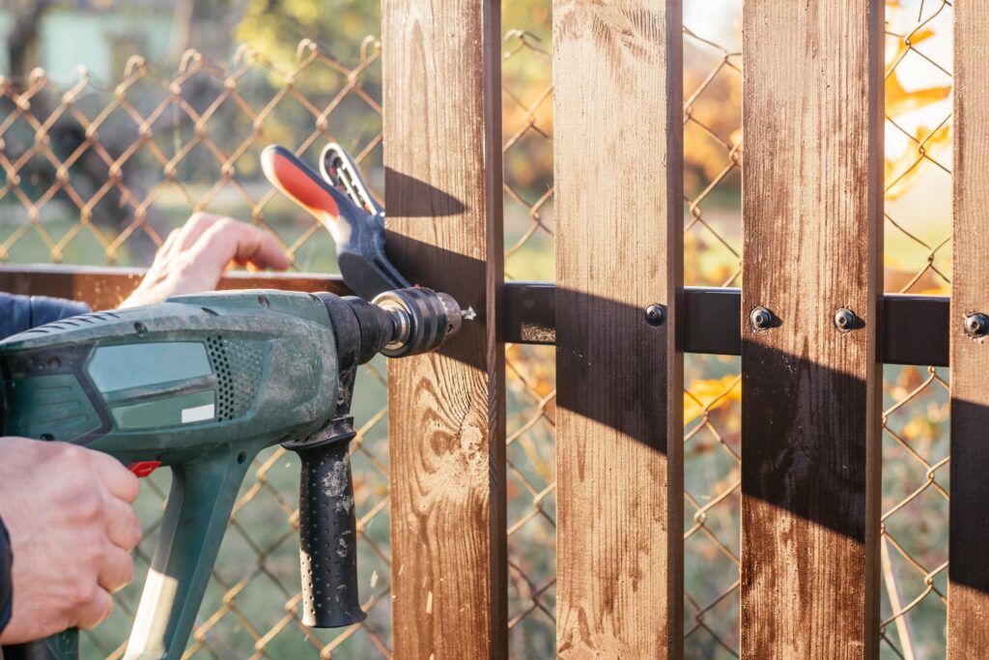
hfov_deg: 27.0
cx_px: 494
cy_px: 330
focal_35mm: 75
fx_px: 2061
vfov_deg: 18.2
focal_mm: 50
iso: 100
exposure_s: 1/125
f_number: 4
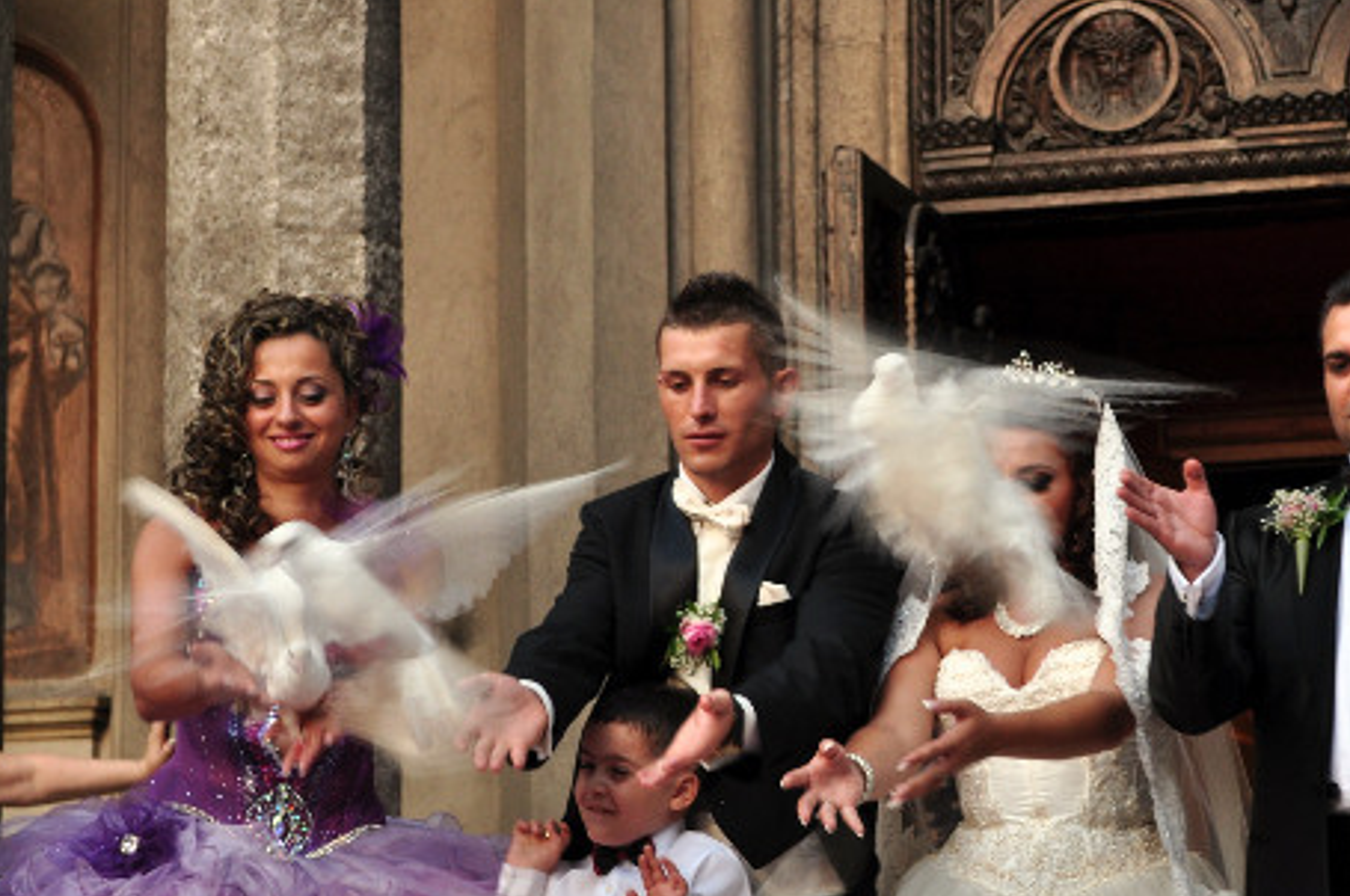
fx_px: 3557
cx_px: 890
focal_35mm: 95
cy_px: 488
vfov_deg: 14.4
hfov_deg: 21.4
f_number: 5
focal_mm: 36
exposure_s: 1/25
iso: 250
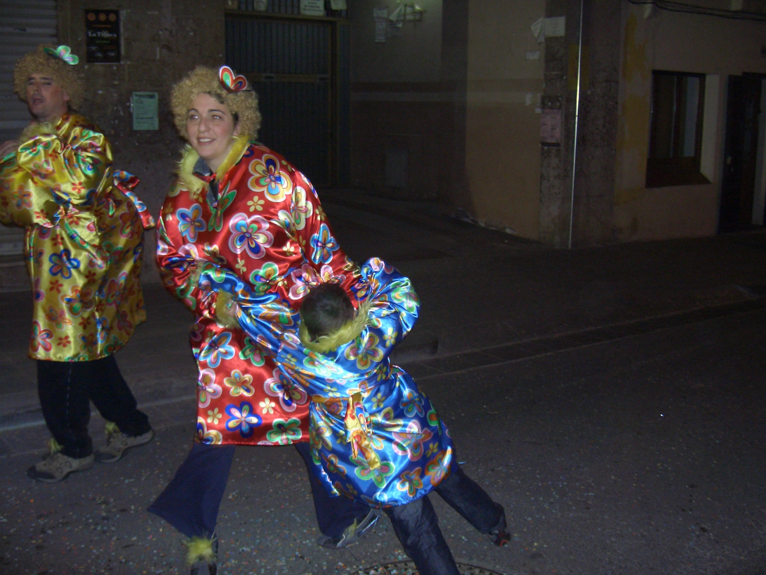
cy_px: 288
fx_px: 863
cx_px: 383
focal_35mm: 39
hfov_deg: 47.9
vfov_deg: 36.8
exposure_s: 1/60
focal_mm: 8
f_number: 2.8
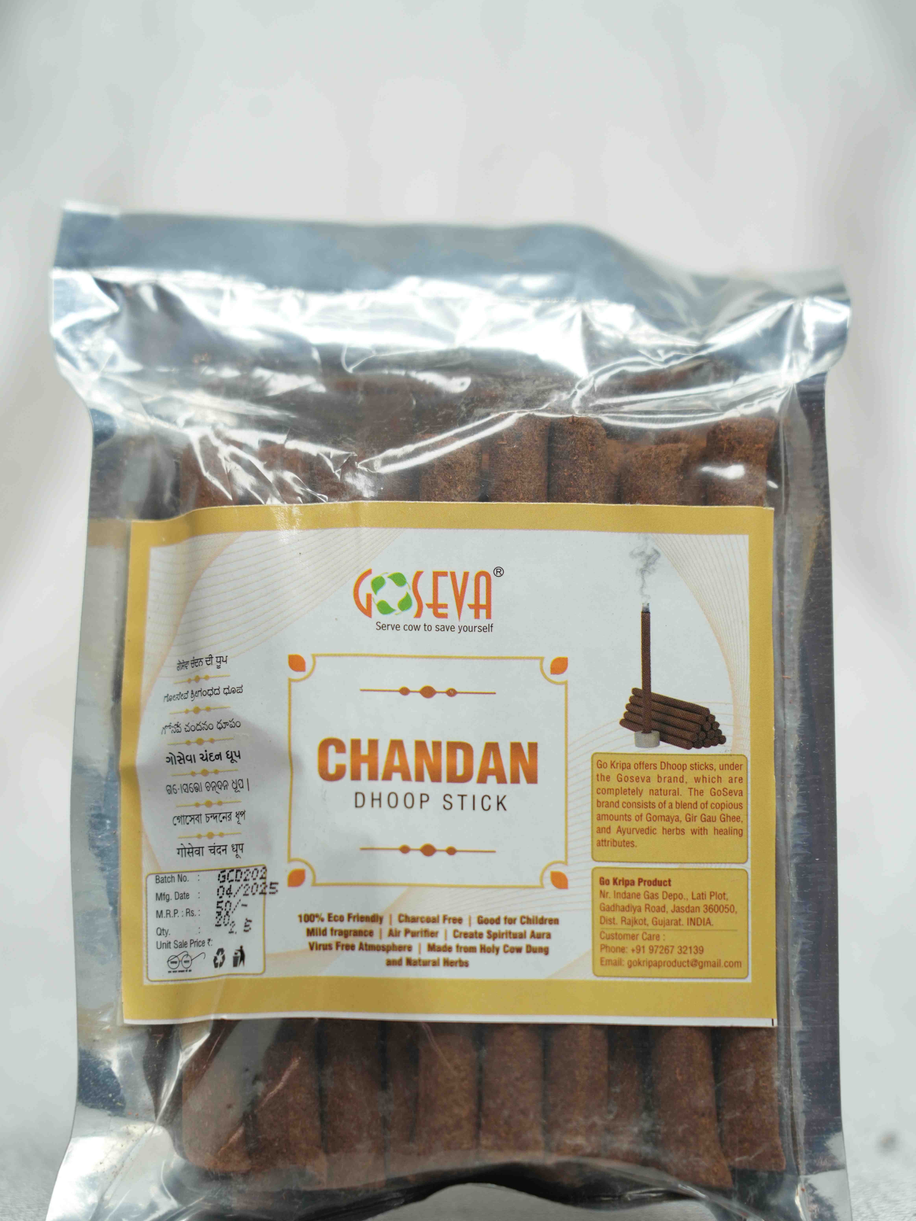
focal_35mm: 114
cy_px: 677
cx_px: 457
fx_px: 4022
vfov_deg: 17.3
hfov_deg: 13.0
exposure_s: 1/125
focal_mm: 105
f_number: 5
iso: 320
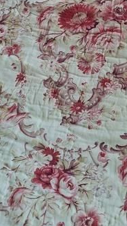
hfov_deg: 25.8
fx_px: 275
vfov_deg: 41.3
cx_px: 88
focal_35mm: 46
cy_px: 26
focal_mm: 5.54
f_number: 1.8
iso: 80
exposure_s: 1/50
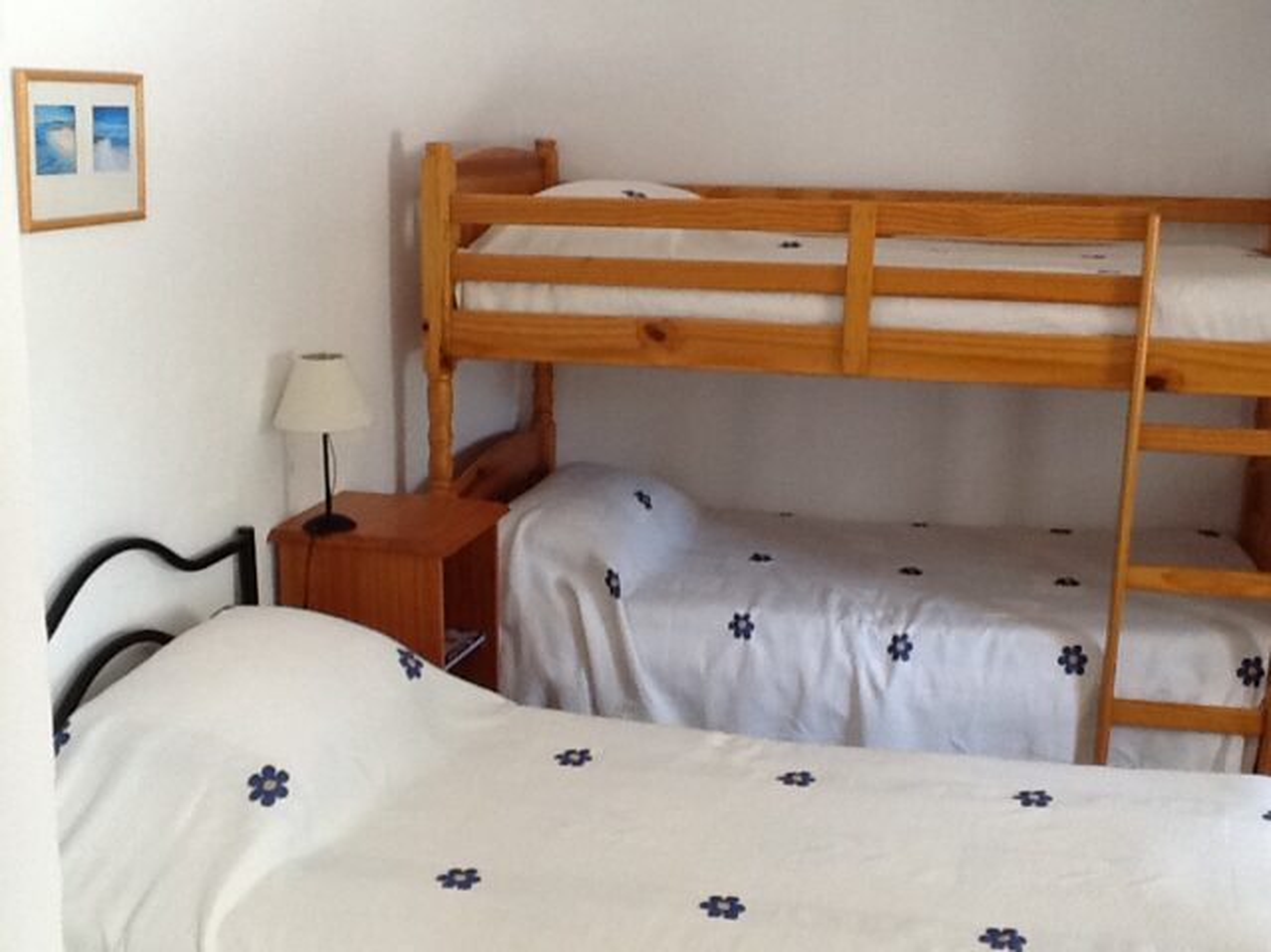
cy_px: 476
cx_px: 636
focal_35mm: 44
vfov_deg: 32.9
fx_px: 1615
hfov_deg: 43.0
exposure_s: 1/30
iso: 100
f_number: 2.4
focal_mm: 2.03
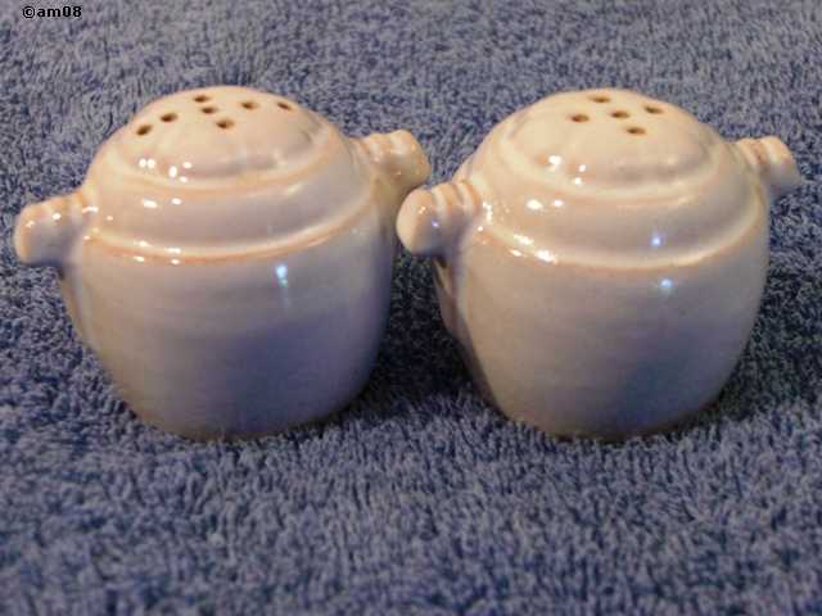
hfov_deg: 25.0
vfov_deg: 18.9
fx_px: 1852
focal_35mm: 78
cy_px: 308
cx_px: 411
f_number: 4.3
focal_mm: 16.3
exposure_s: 1/25
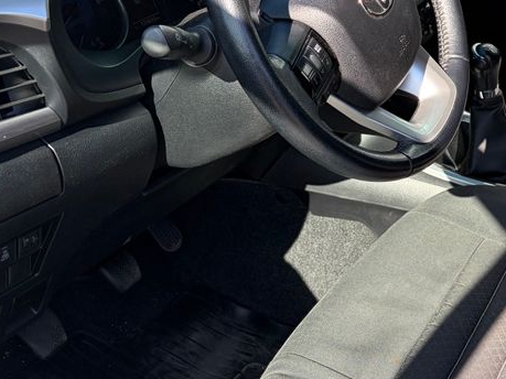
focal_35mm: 58
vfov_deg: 24.9
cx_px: 488
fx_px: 848
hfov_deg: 31.1
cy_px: 88
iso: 64
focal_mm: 5.96
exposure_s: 1/694
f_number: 1.6
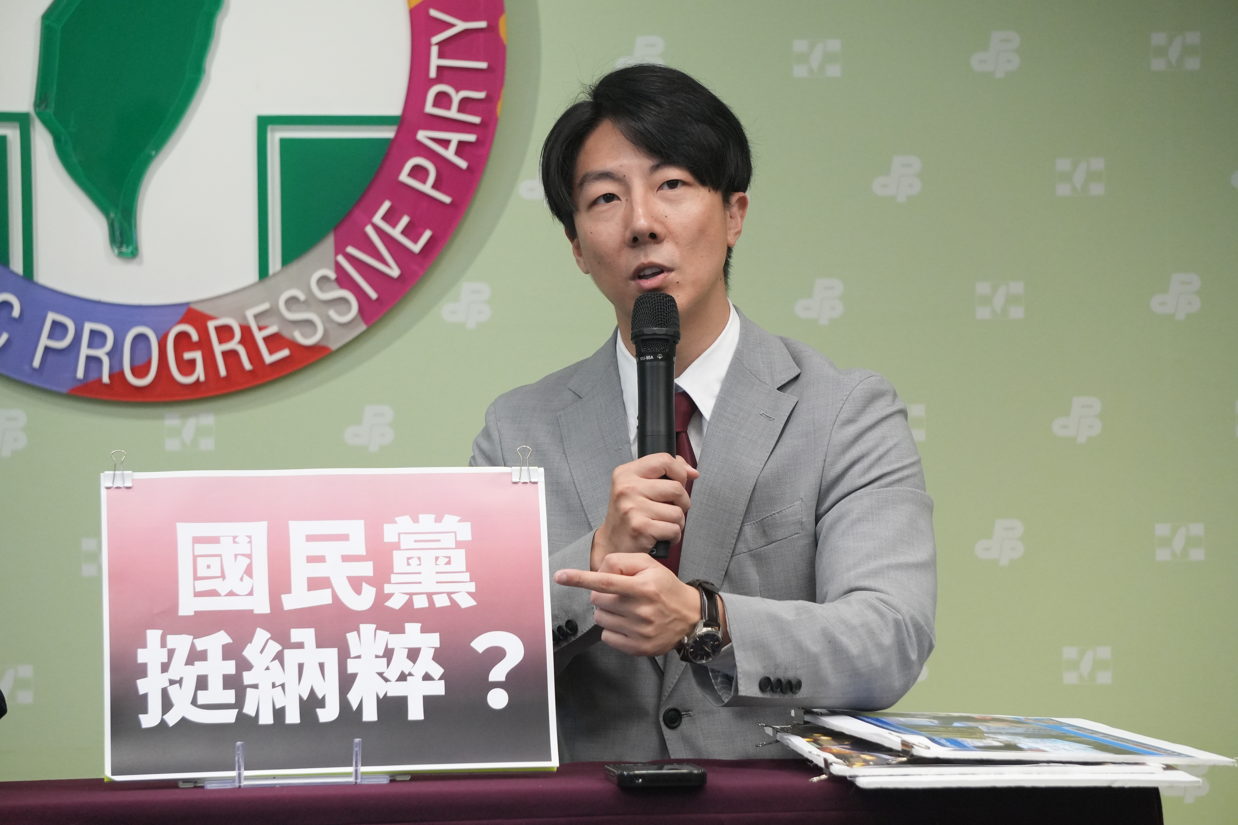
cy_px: 412
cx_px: 619
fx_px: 5261
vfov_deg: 9.0
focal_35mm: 153
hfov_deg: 13.4
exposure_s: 1/250
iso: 2500
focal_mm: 102
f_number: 5.6
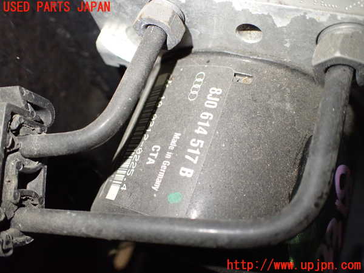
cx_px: 182
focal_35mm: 30
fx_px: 315
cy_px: 136
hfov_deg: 60.0
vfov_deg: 46.8
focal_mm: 5.4
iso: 800
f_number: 2.3
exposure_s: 1/80
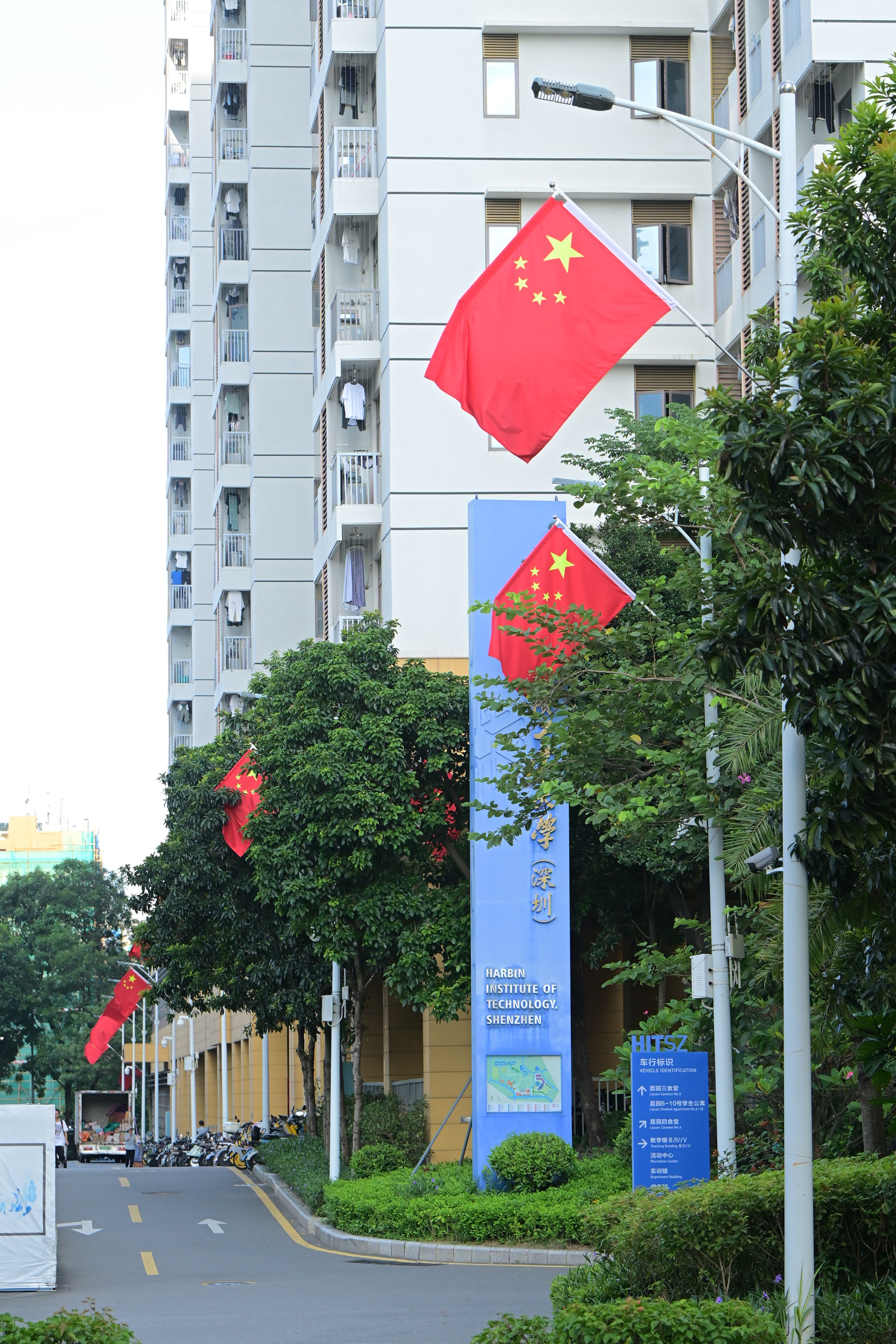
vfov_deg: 18.9
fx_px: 4031
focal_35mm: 108
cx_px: 448
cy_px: 672
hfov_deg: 12.7
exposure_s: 1/320
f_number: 4.5
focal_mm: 72
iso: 200
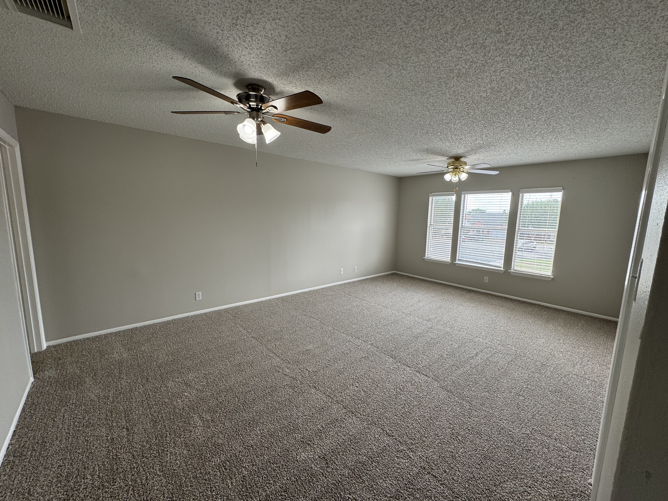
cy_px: 250
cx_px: 334
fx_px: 270
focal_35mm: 14
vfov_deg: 85.7
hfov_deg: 102.1
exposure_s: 1/103
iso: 40
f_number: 2.2
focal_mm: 2.22
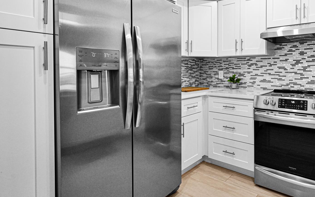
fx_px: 180
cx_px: 225
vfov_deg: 56.3
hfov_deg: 77.8
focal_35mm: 21
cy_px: 70
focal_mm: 14
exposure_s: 1/15
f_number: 7.1
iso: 200
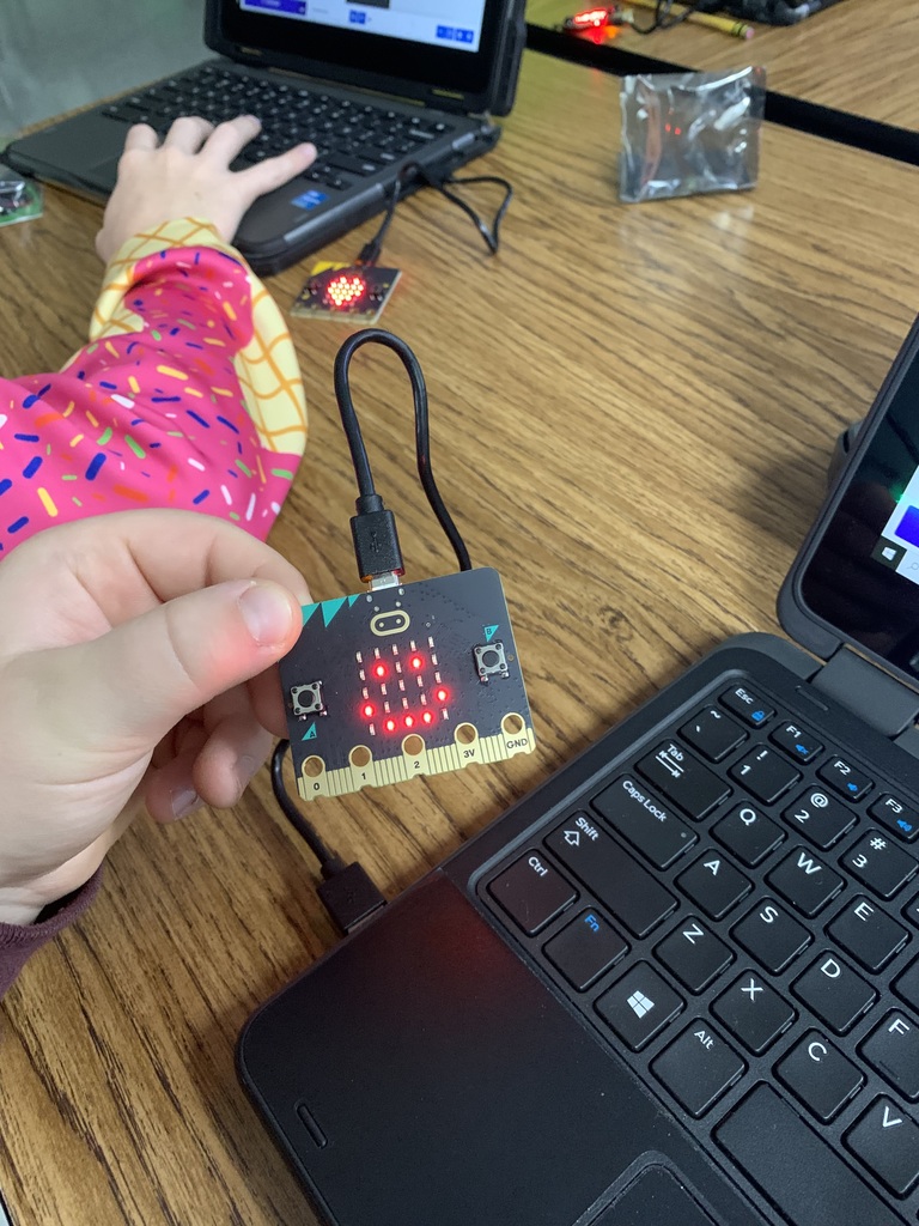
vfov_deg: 67.3
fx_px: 920
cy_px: 613
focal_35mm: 26
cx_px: 460
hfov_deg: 53.1
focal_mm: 4.25
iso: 400
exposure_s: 1/31
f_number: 1.8
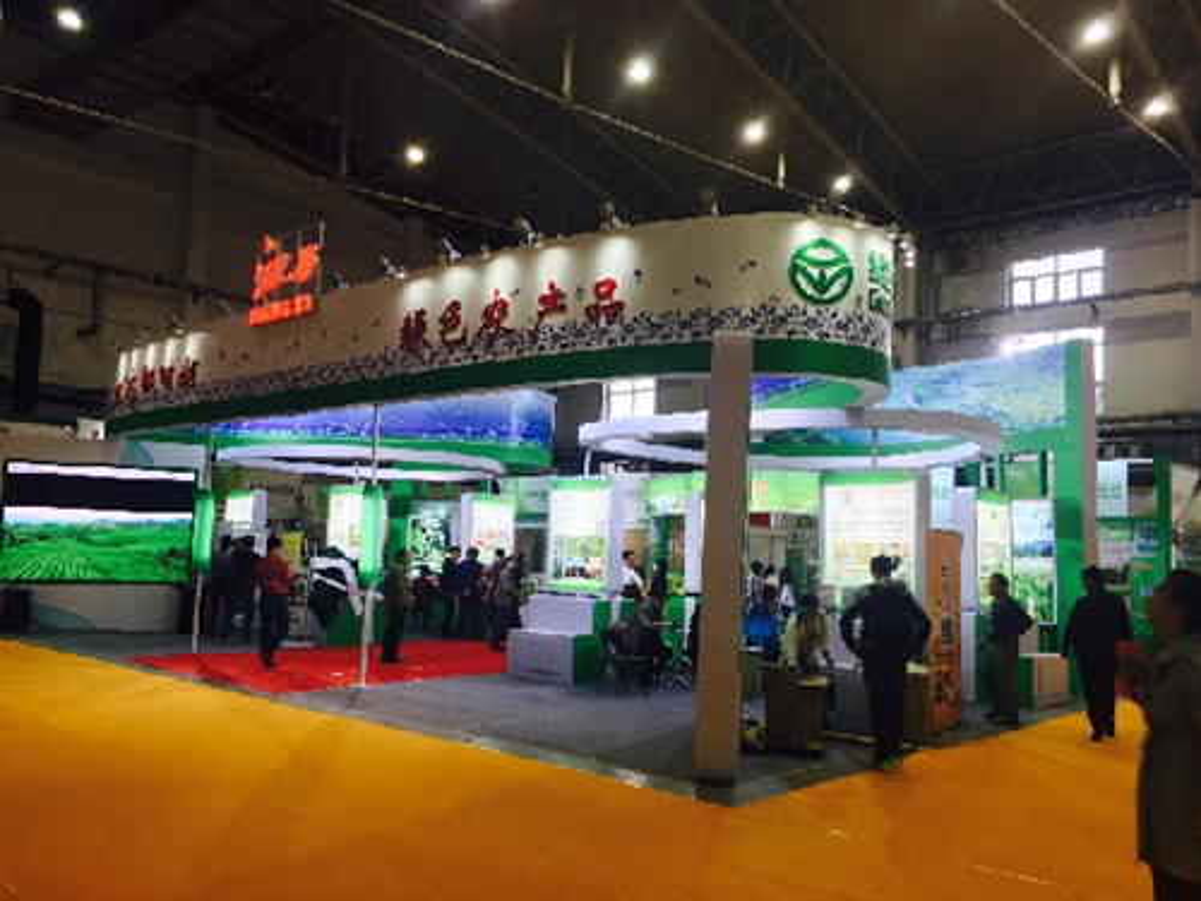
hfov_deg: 61.7
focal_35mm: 29
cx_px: 600
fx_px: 1006
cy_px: 450
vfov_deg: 48.2
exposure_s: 1/50
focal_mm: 4.15
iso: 32
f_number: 2.2
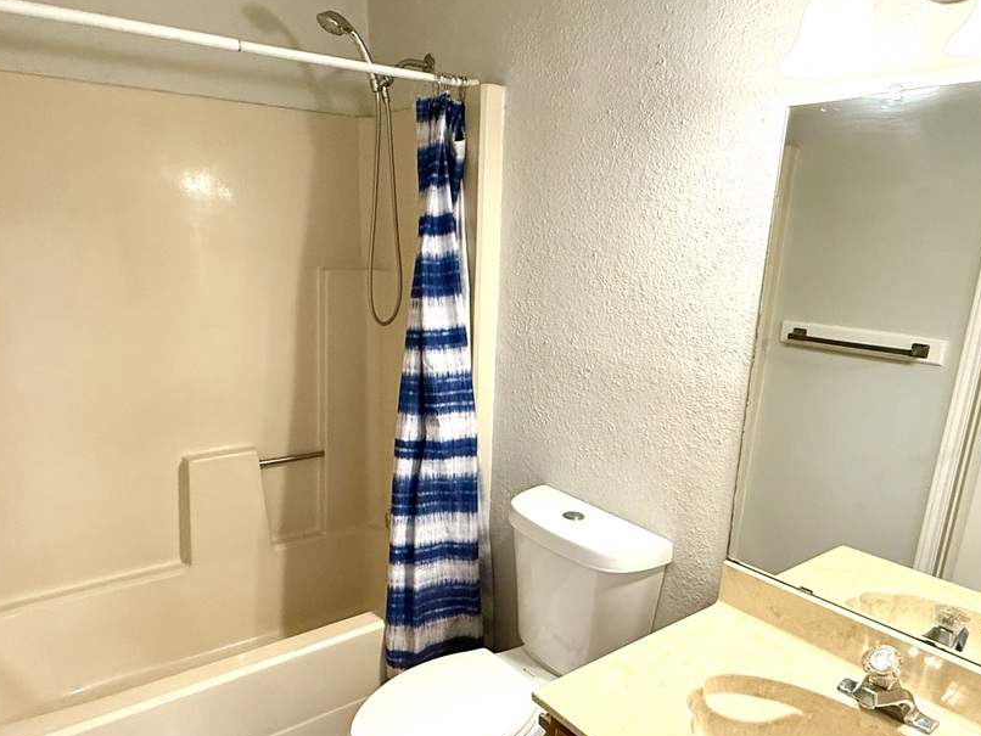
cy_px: 437
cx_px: 472
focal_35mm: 25
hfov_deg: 69.4
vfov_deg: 54.6
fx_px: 709
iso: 250
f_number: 2.2
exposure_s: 1/60
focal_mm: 2.22
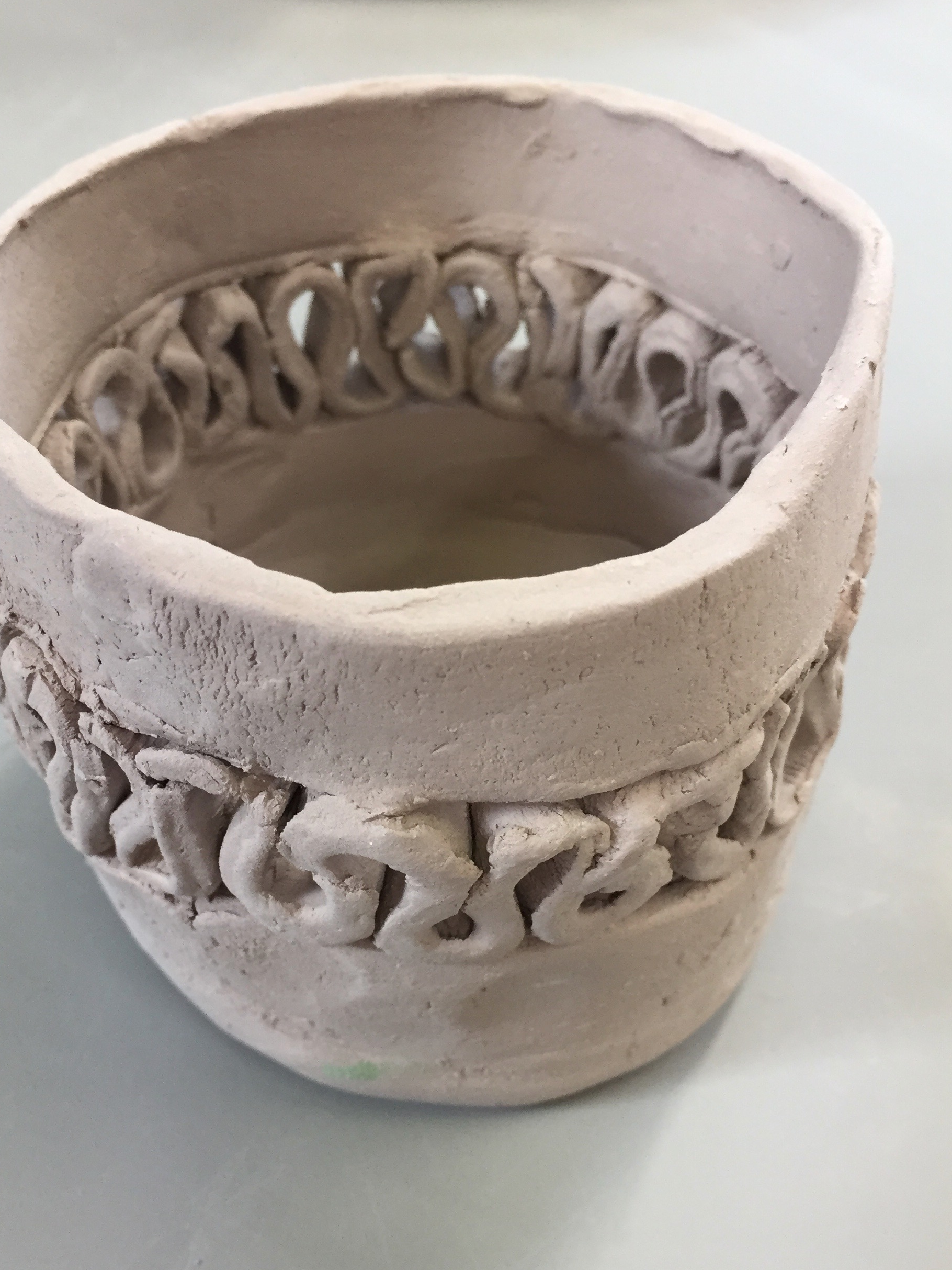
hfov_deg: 36.6
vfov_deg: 47.7
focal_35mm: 39
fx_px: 1430
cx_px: 365
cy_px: 740
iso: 50
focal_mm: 4.15
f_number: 2.2
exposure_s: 1/30
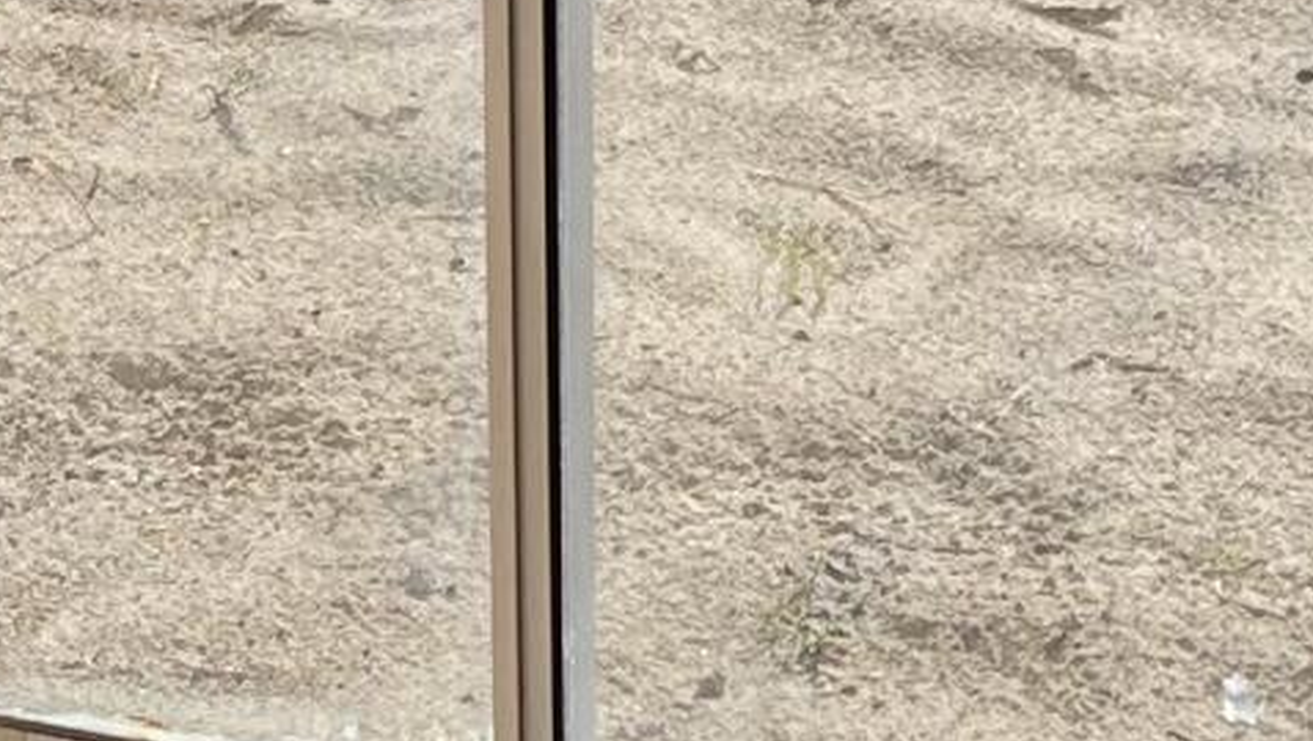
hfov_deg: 12.1
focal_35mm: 178
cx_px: 482
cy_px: -953
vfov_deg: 6.5
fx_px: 6201
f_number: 1.5
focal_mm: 5.7
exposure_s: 1/3571
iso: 50
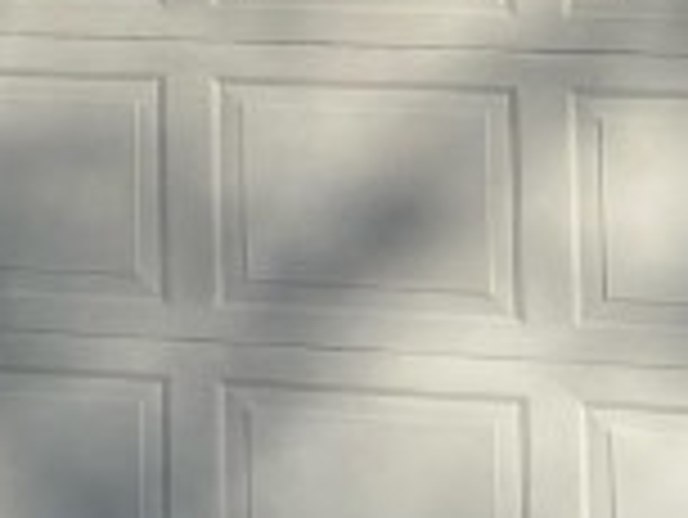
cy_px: -356
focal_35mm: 174
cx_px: -809
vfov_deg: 8.3
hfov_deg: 10.2
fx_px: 3461
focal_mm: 4.25
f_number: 1.8
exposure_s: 1/2967
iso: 32
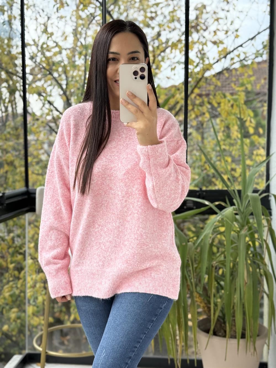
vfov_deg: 39.7
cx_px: 138
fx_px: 510
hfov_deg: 30.3
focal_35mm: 48
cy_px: 184
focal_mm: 6.76
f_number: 1.78
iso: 100
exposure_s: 1/243
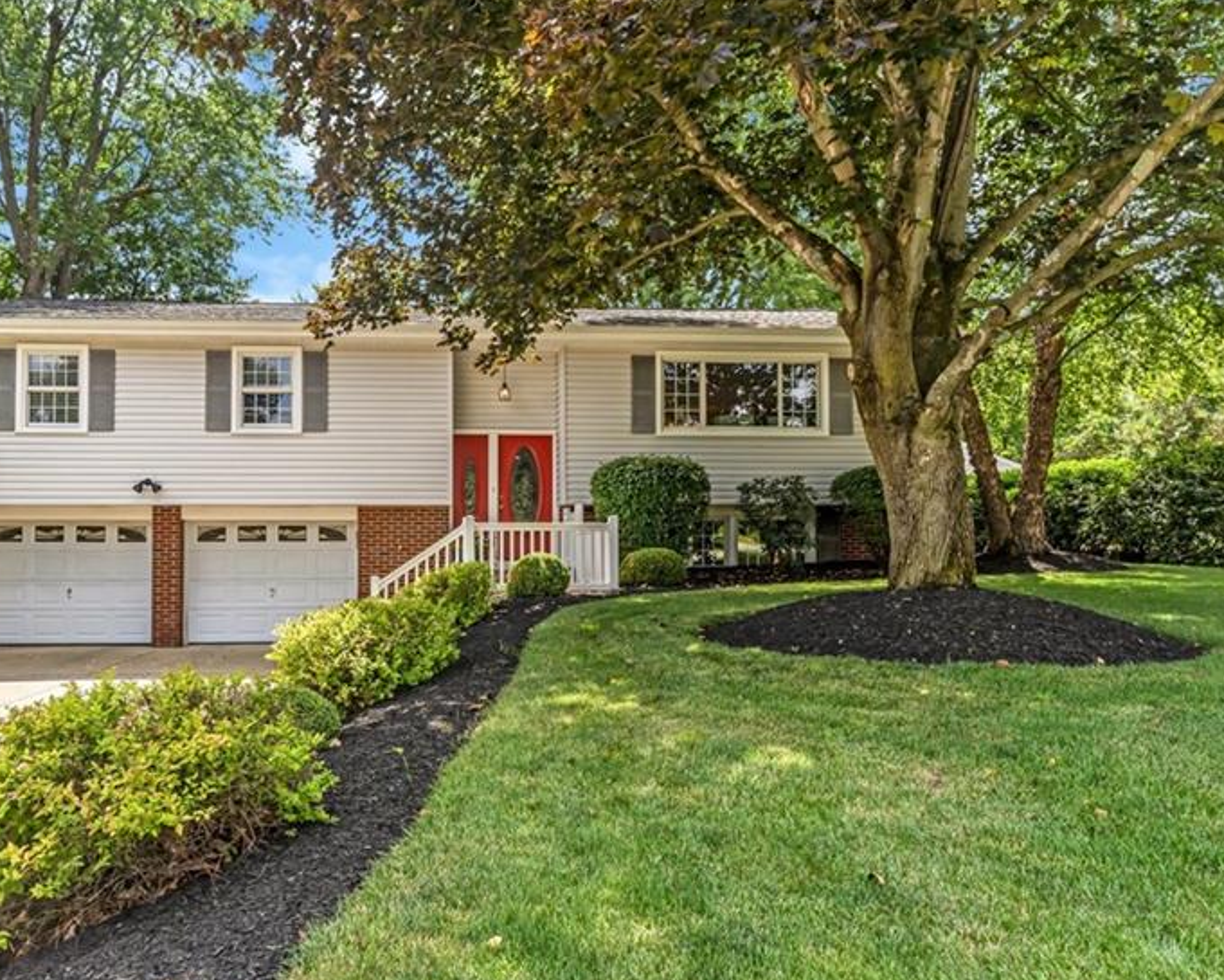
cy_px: 547
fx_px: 869
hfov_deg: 69.2
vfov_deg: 58.6
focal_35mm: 24
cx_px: 461
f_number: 8
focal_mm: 17
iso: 400
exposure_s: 1/320
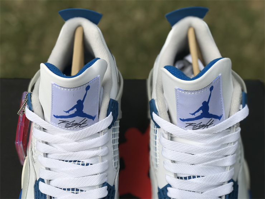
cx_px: 132
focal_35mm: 57
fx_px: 436
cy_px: 100
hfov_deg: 33.8
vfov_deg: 25.7
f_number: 2.8
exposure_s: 1/997
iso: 20
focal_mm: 6.6
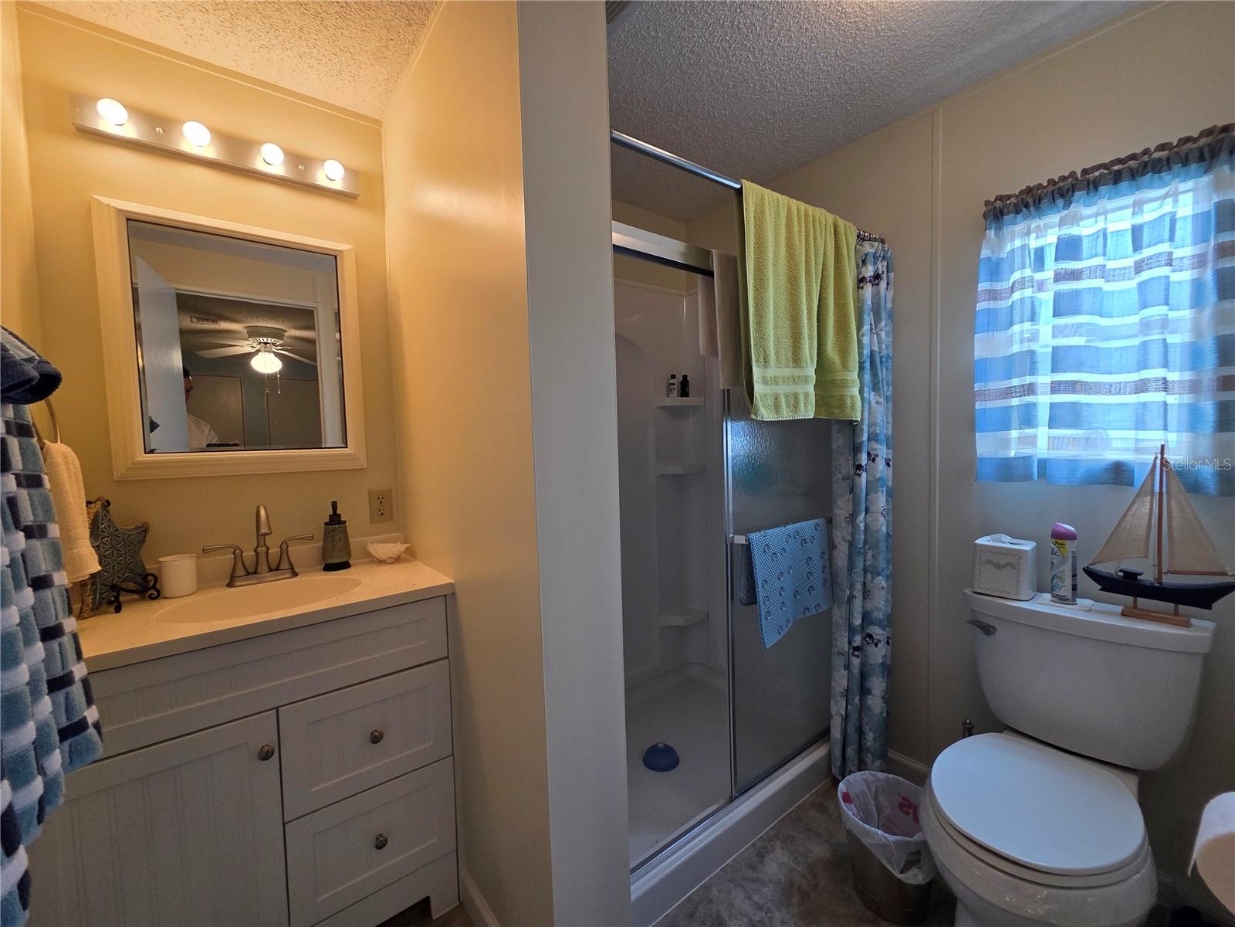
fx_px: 464
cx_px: 618
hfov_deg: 106.2
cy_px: 464
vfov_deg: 89.9
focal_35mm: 13
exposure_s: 1/120
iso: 100
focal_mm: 2.2
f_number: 2.2
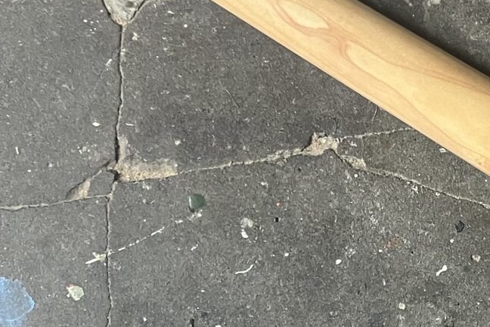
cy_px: 241
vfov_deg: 11.9
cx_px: 563
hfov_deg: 17.1
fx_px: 1565
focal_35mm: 115
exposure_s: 1/62
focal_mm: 3.99
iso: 80
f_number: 1.8
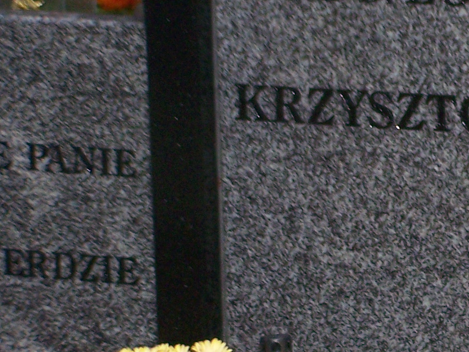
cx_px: 704
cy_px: 154
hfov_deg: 7.8
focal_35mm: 250
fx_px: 3389
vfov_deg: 6.0
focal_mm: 13.7
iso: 160
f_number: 3.2
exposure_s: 1/80
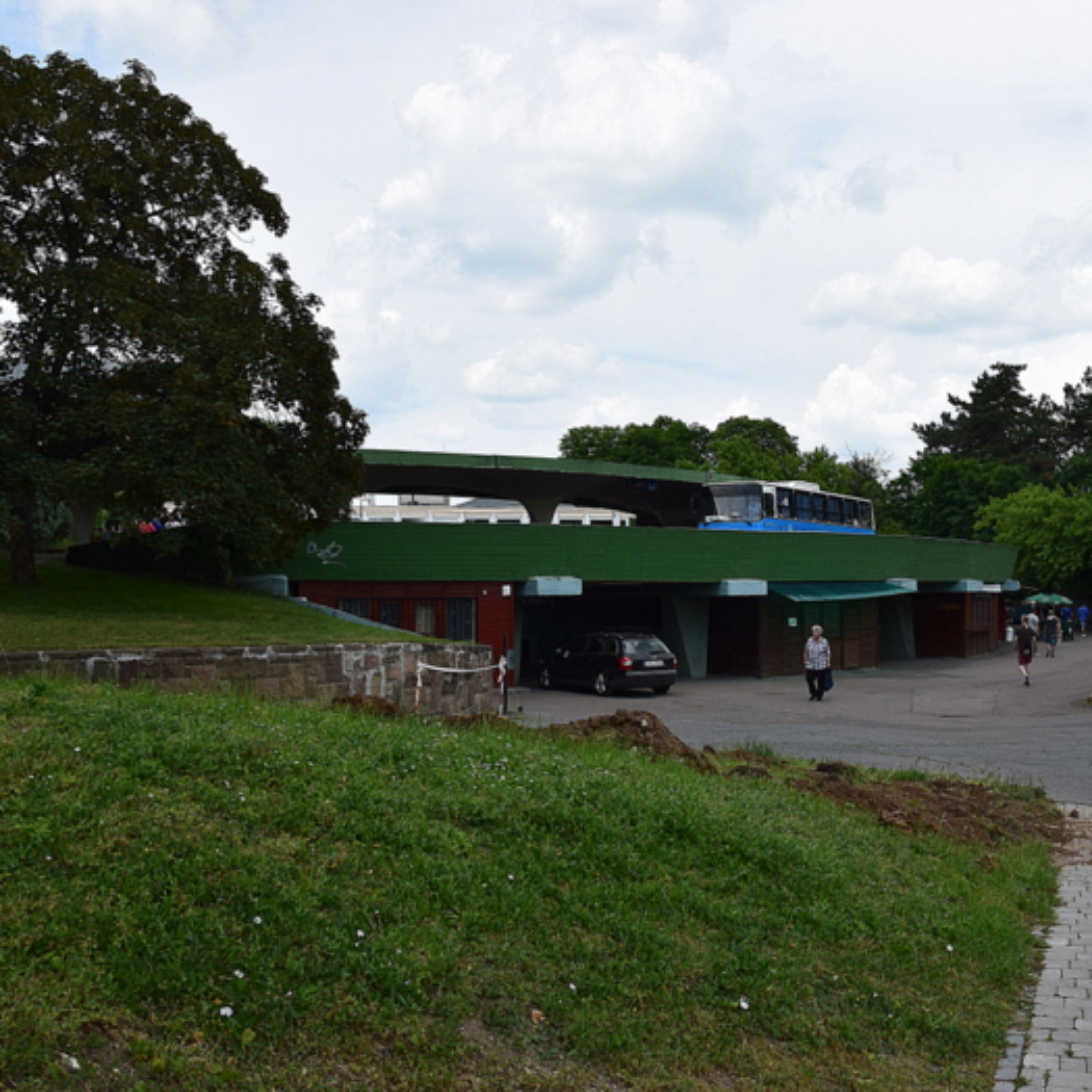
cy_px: 545
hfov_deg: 46.4
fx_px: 1249
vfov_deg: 47.2
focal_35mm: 35
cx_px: 740
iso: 400
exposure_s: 1/500
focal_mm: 18
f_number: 11
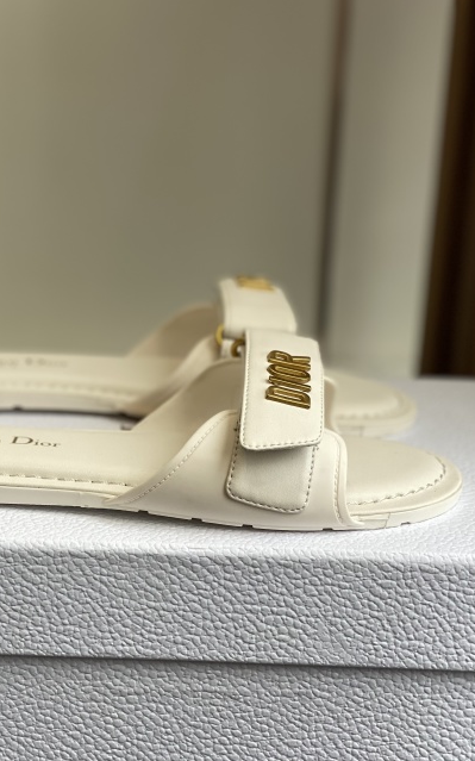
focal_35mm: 69
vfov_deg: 29.8
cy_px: 378
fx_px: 1430
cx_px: 125
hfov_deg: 18.7
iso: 20
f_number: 2
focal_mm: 6
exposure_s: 1/184
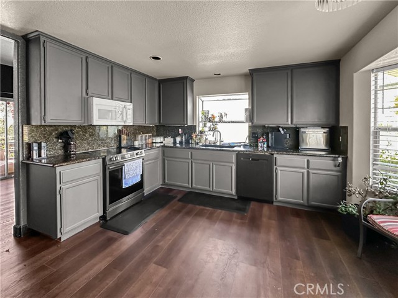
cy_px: 149
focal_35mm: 14
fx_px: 161
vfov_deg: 85.7
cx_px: 199
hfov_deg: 102.1
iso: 320
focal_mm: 2.22
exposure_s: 1/60
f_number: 2.2
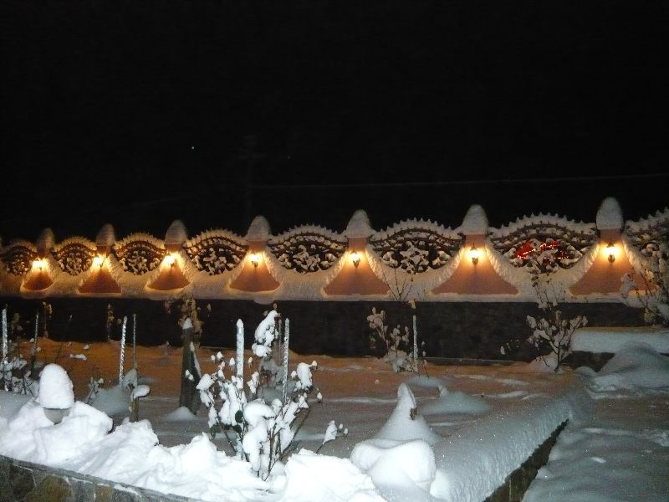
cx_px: 334
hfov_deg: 55.4
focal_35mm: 33
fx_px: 638
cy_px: 251
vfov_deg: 42.9
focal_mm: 5.5
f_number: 2.8
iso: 1000
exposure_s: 1/30
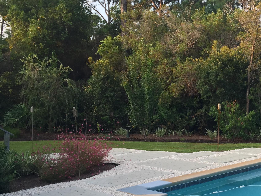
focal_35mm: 51
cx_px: 213
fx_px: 384
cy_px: 112
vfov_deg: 28.5
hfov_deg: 36.1
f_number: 2.2
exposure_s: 1/253
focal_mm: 4.15
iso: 32
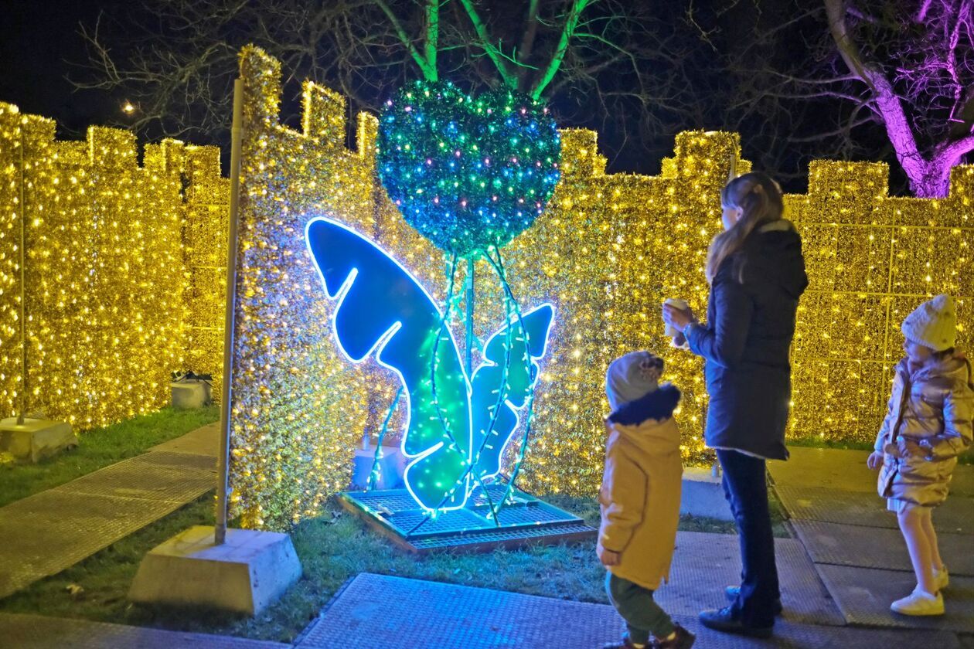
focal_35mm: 35
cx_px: 487
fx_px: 947
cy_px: 324
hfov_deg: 54.4
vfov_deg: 37.9
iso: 3200
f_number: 1.4
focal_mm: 23
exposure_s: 1/640
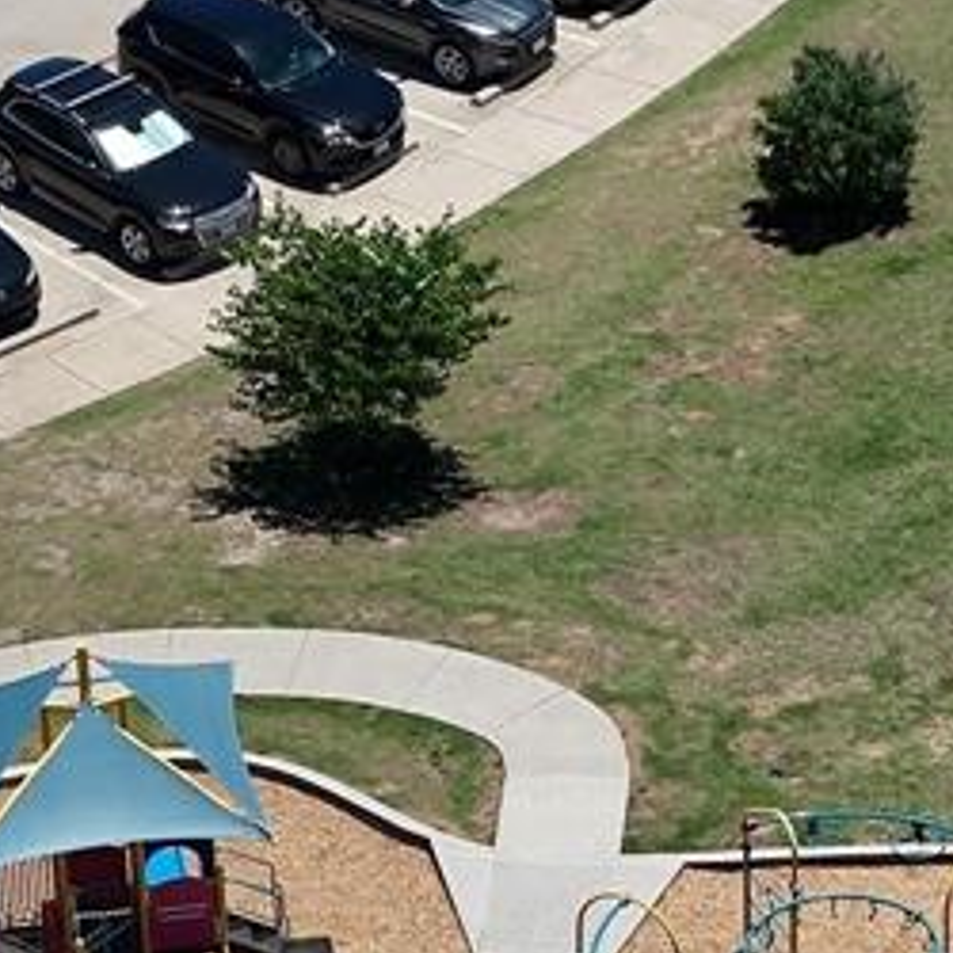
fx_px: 7880
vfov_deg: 6.9
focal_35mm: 253
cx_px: 1052
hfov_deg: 6.9
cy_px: 1266
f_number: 2.8
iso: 100
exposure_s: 1/1600
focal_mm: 19.35
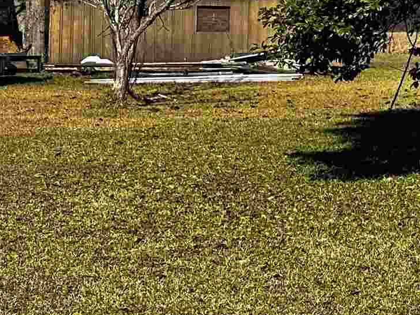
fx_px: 1237
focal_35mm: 102
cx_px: 872
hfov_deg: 15.1
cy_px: 34
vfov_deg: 14.4
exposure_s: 1/3155
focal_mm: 6.86
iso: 80
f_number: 1.78
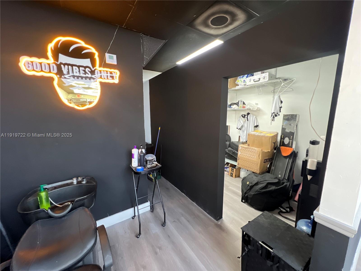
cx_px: 180
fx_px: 136
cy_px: 136
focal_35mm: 13
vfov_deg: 89.9
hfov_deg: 106.2
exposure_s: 1/60
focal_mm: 1.57
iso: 640
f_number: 1.8
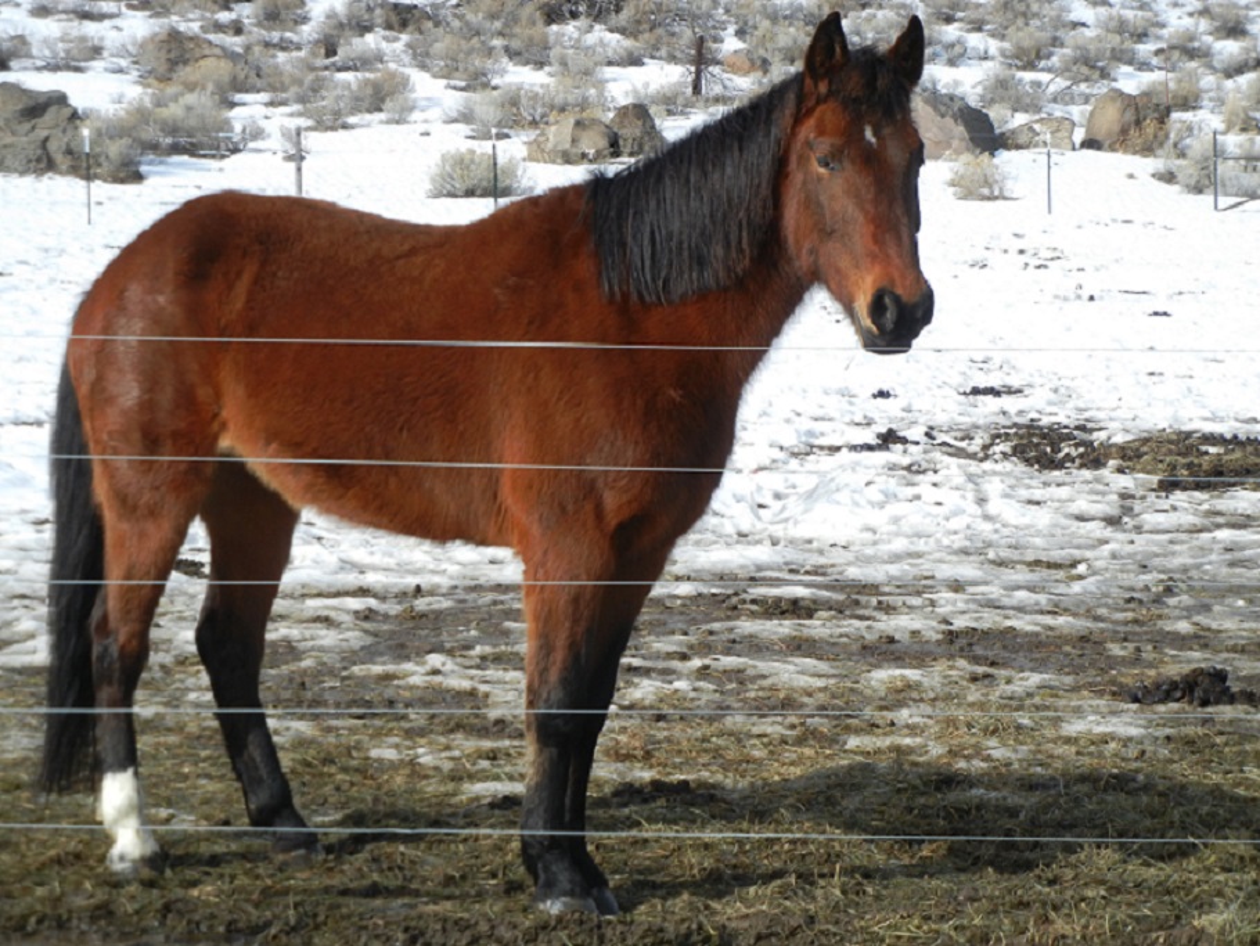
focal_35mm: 102
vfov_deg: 14.5
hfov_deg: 19.3
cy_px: 473
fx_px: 3714
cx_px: 630
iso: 160
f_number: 4.5
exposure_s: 1/771
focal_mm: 18.3
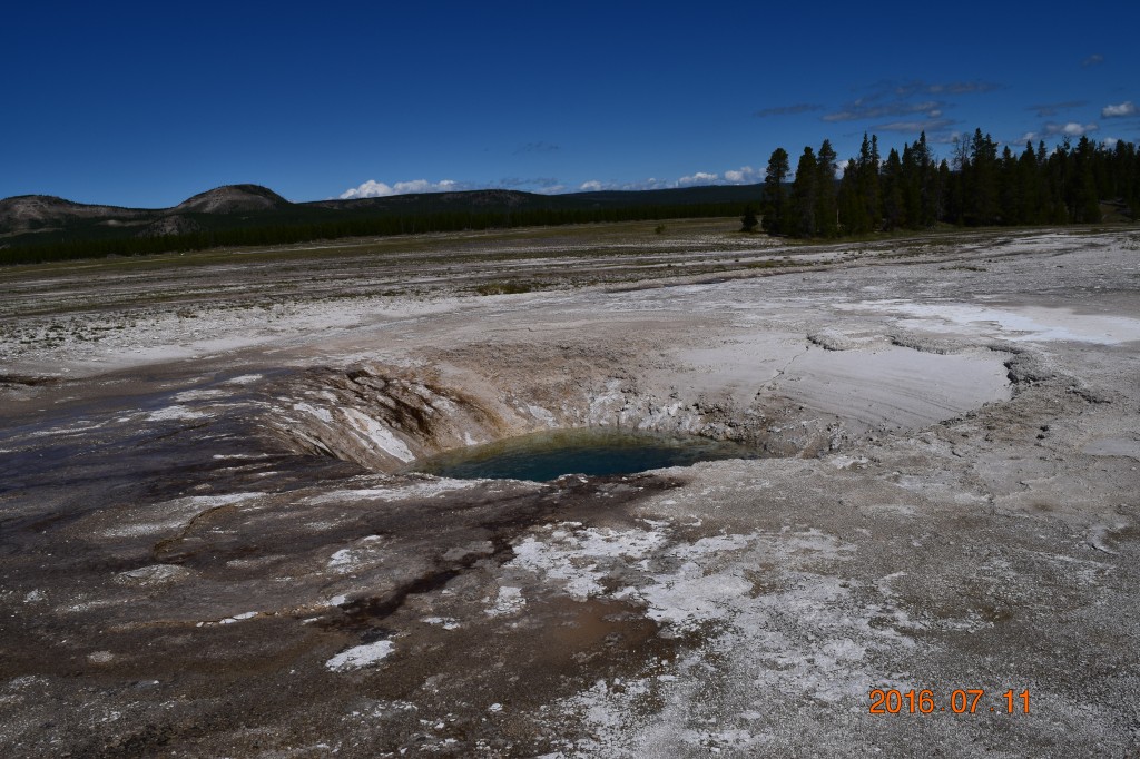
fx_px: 950
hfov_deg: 61.9
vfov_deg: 43.6
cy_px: 380
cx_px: 570
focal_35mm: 30
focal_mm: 20
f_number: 11
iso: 200
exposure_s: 1/640
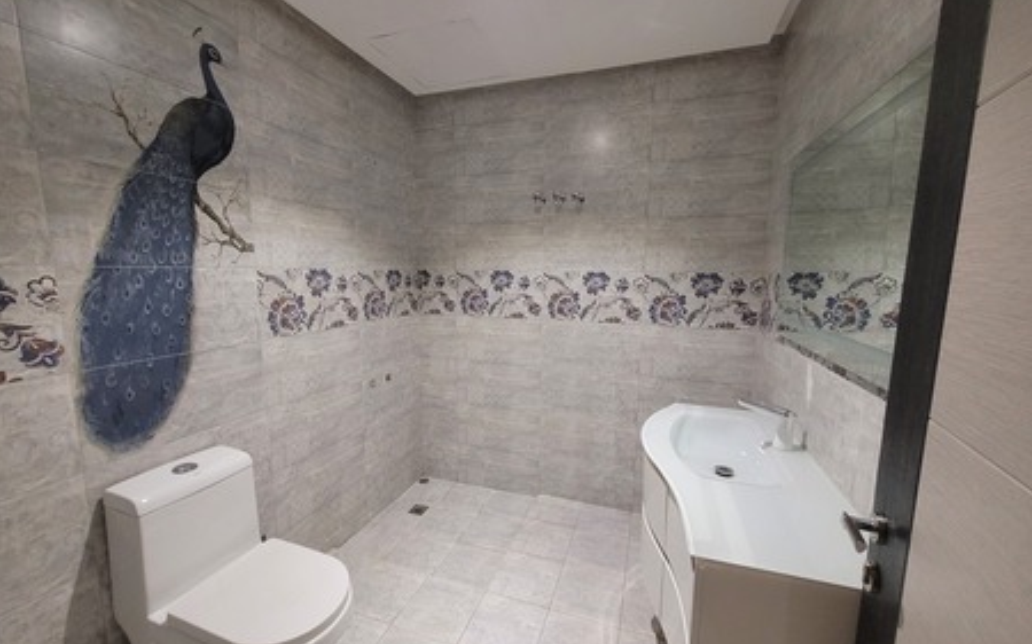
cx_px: 517
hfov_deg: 105.3
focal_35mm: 14
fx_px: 394
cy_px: 324
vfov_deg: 78.6
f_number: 2.2
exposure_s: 1/33
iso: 400
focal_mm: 1.74
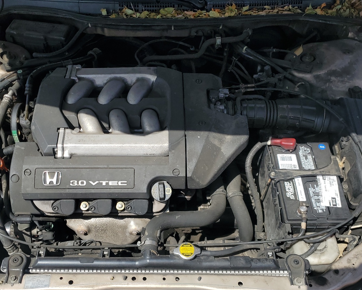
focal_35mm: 36
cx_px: 162
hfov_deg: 50.2
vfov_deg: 41.1
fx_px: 386
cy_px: 163
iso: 50
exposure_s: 1/3333
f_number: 1.5
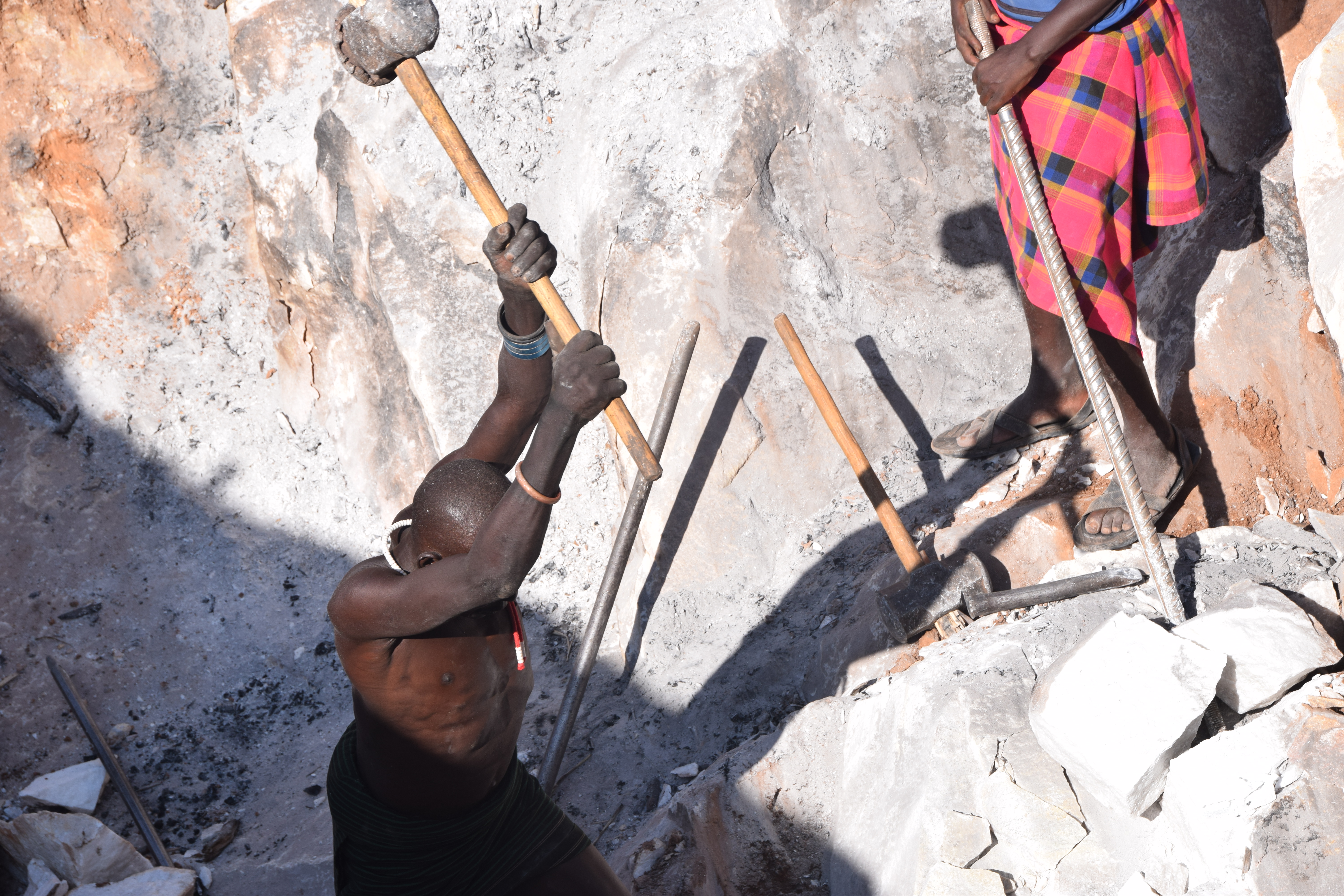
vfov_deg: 10.2
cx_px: 672
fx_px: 5040
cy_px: 448
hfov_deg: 15.2
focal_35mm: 135
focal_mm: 90
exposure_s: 1/400
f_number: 10
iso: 200
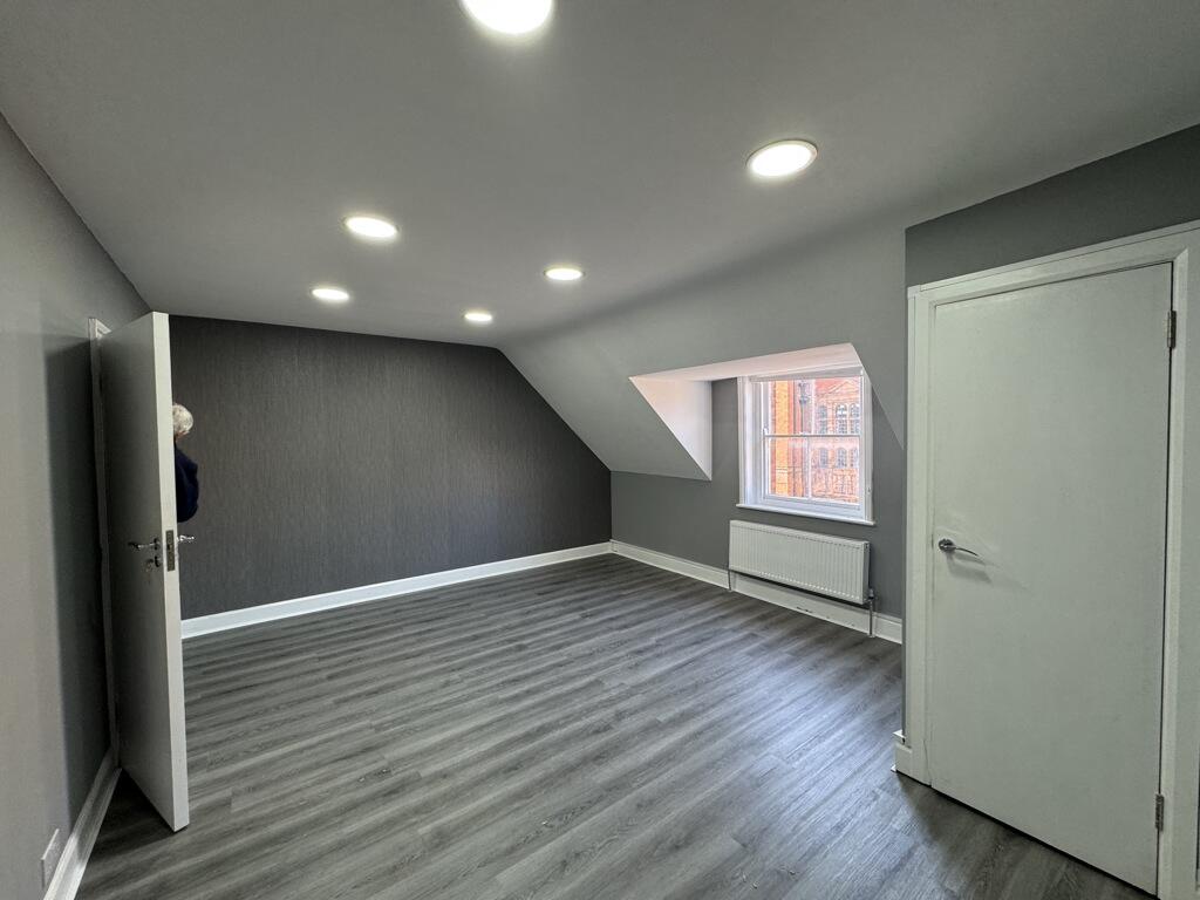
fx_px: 485
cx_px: 600
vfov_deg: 85.7
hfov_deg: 102.1
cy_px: 450
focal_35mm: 14
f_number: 2.2
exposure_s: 1/100
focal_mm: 2.22
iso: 160
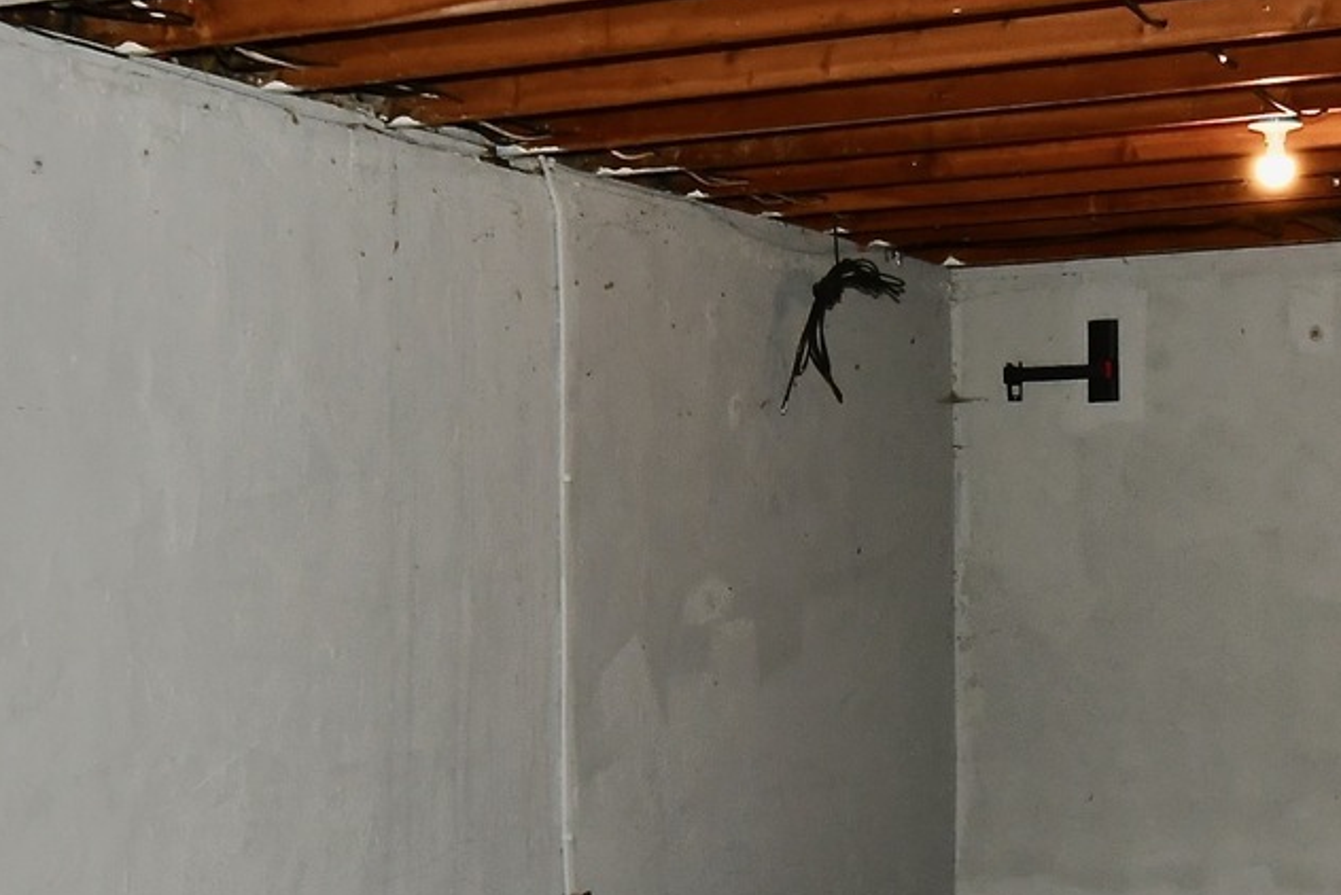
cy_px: 670
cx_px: 772
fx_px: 2534
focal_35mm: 68
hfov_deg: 29.6
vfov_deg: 19.9
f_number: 6.3
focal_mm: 14
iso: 640
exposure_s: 1/60
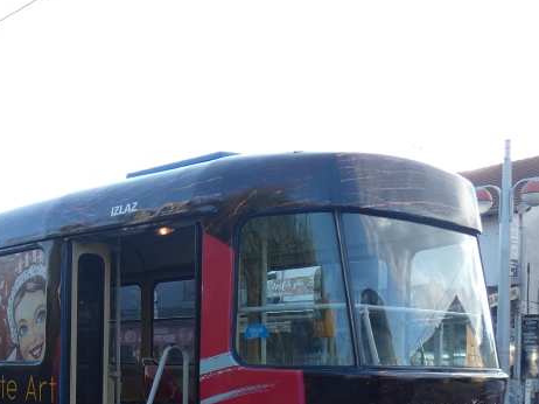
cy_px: 377
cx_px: 107
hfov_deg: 35.6
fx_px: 809
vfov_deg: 26.9
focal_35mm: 52
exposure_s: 1/250
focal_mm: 3.6
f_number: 2.8
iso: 80
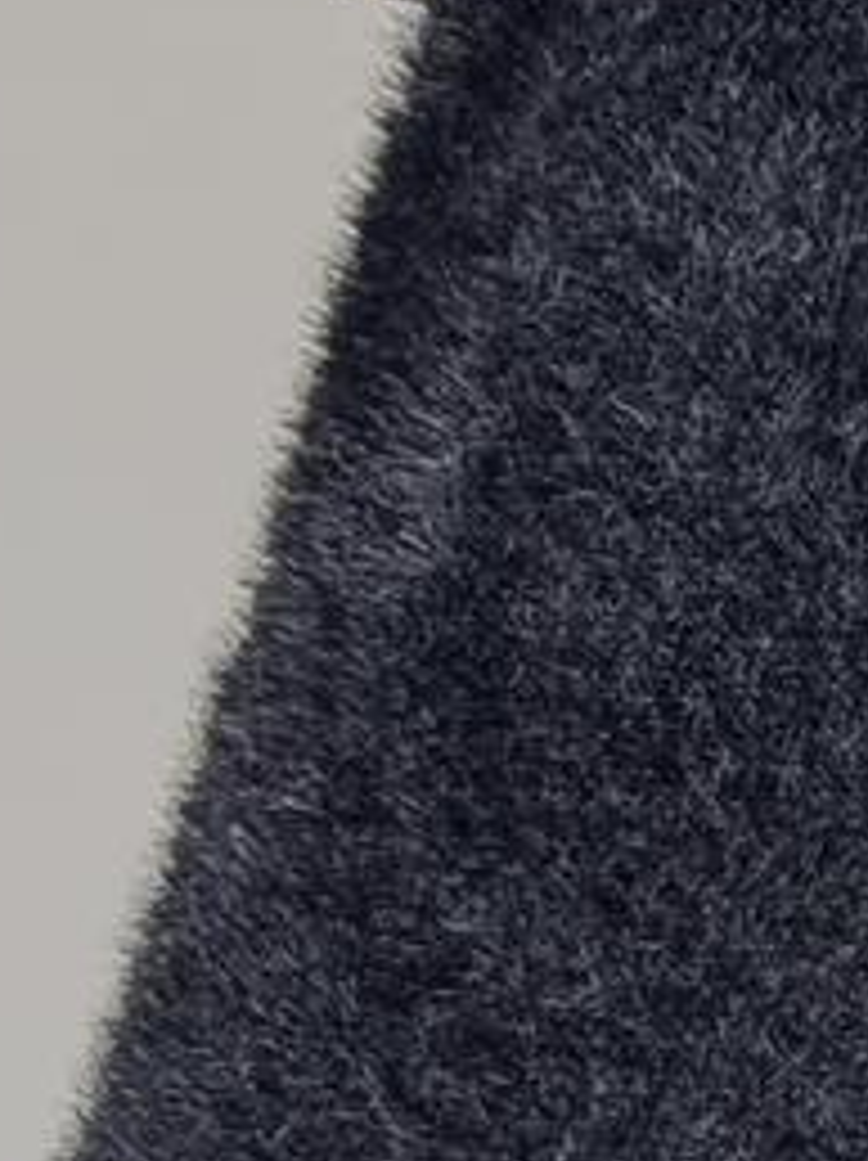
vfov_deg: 6.5
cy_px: 2169
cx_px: 2127
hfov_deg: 4.8
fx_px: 9980
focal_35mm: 298
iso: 200
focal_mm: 6.76
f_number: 1.78
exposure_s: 1/50
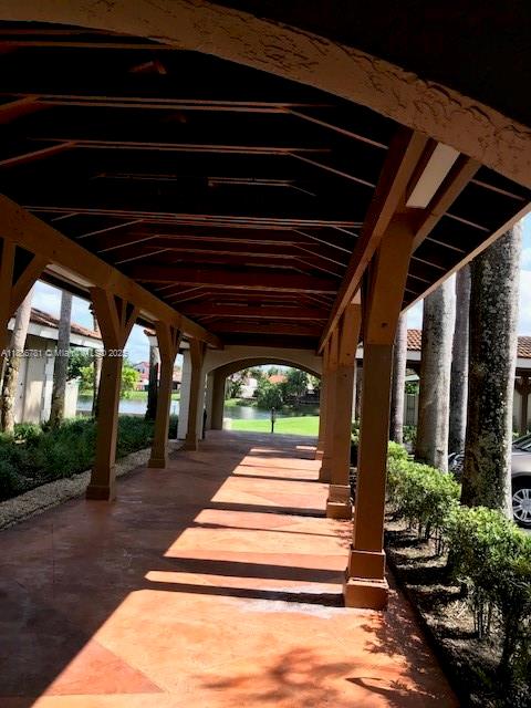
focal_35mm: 28
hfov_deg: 49.7
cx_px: 266
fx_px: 573
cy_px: 354
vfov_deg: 63.4
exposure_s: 1/694
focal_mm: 3.99
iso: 20
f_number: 1.8
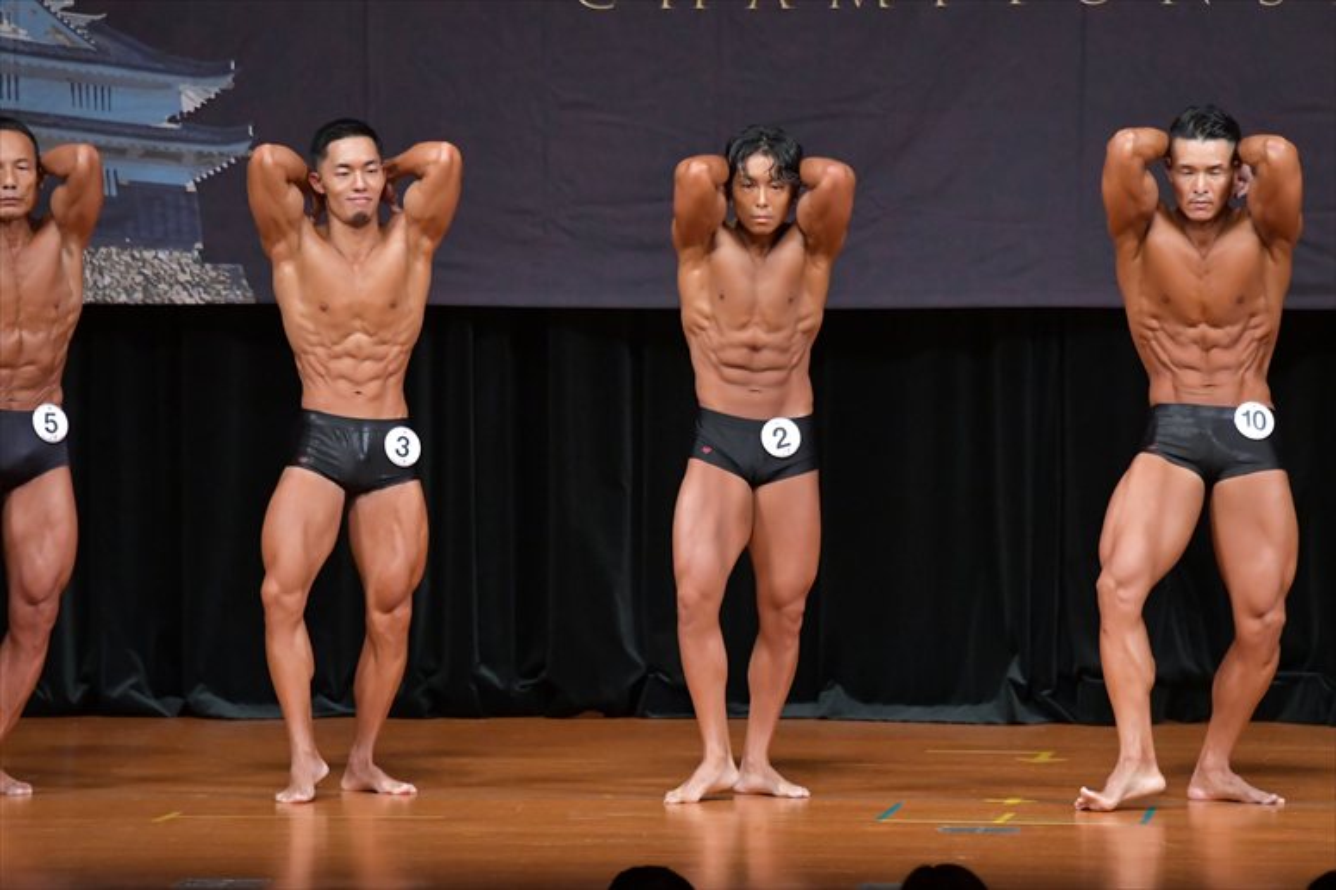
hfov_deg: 7.6
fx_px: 10015
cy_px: 445
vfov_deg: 5.1
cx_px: 668
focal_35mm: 270
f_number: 5.6
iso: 5000
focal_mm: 180
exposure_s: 1/400
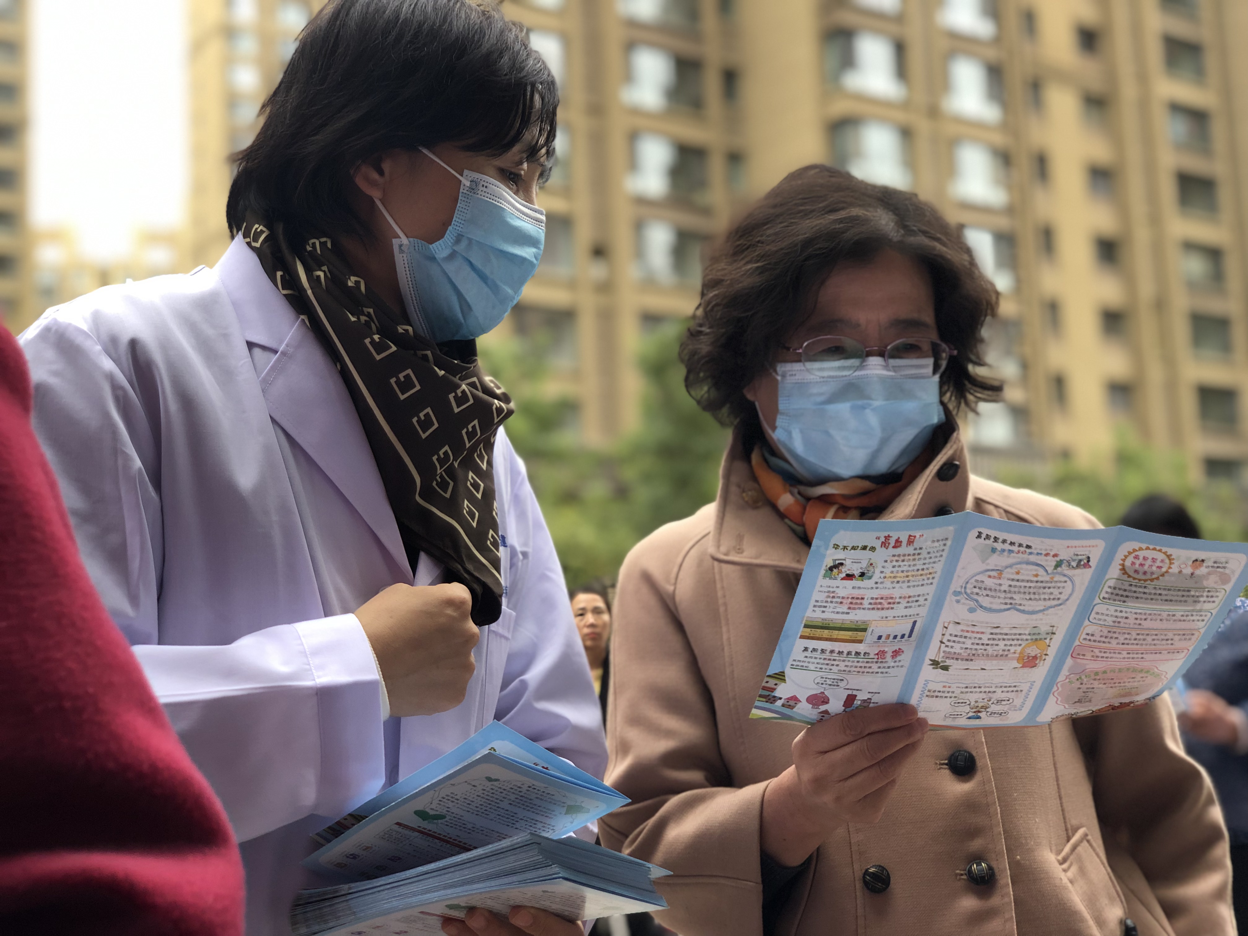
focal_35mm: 52
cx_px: 624
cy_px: 468
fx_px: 1875
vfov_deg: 28.0
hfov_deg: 36.8
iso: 25
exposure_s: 1/60
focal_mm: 6
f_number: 2.4
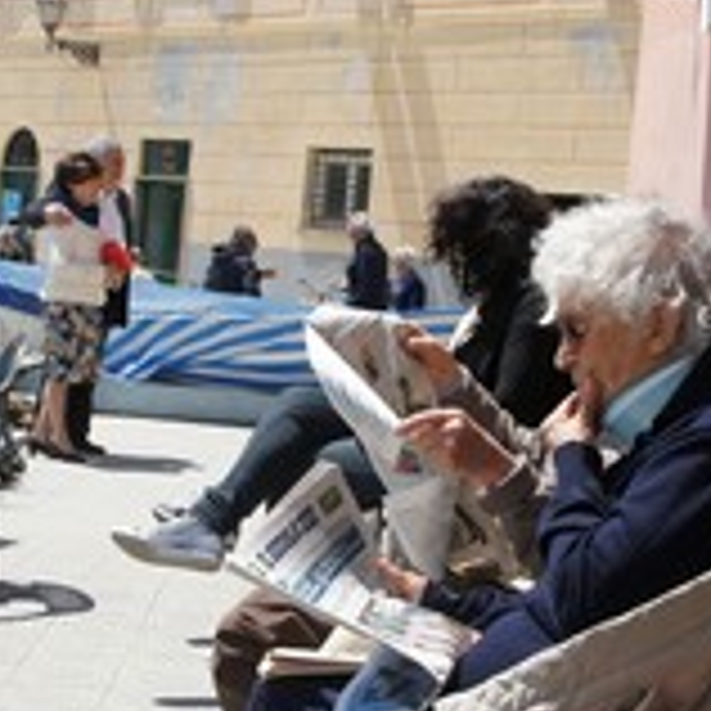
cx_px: 441
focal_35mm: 89
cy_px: 382
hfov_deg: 19.5
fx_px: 2068
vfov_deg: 19.5
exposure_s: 1/400
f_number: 8
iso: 200
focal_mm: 24
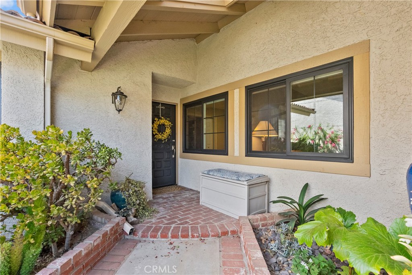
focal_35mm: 16
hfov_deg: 96.7
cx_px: 206
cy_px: 138
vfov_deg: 73.8
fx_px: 183
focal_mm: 16
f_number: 8
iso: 1600
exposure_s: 1/400
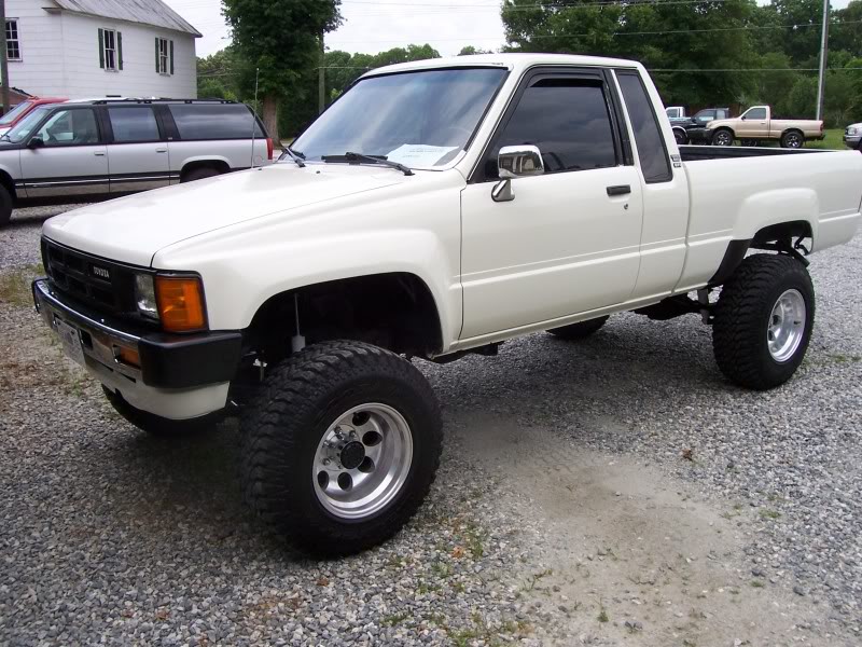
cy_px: 324
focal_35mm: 34
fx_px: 847
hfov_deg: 54.0
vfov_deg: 41.8
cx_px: 431
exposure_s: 1/350
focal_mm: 5.6
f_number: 5.6
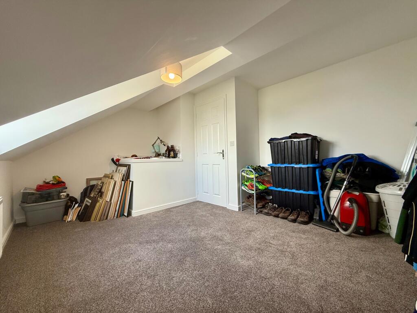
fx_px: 169
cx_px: 208
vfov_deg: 85.7
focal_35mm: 14
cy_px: 156
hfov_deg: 102.1
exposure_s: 1/99
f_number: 2.2
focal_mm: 2.22
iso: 100
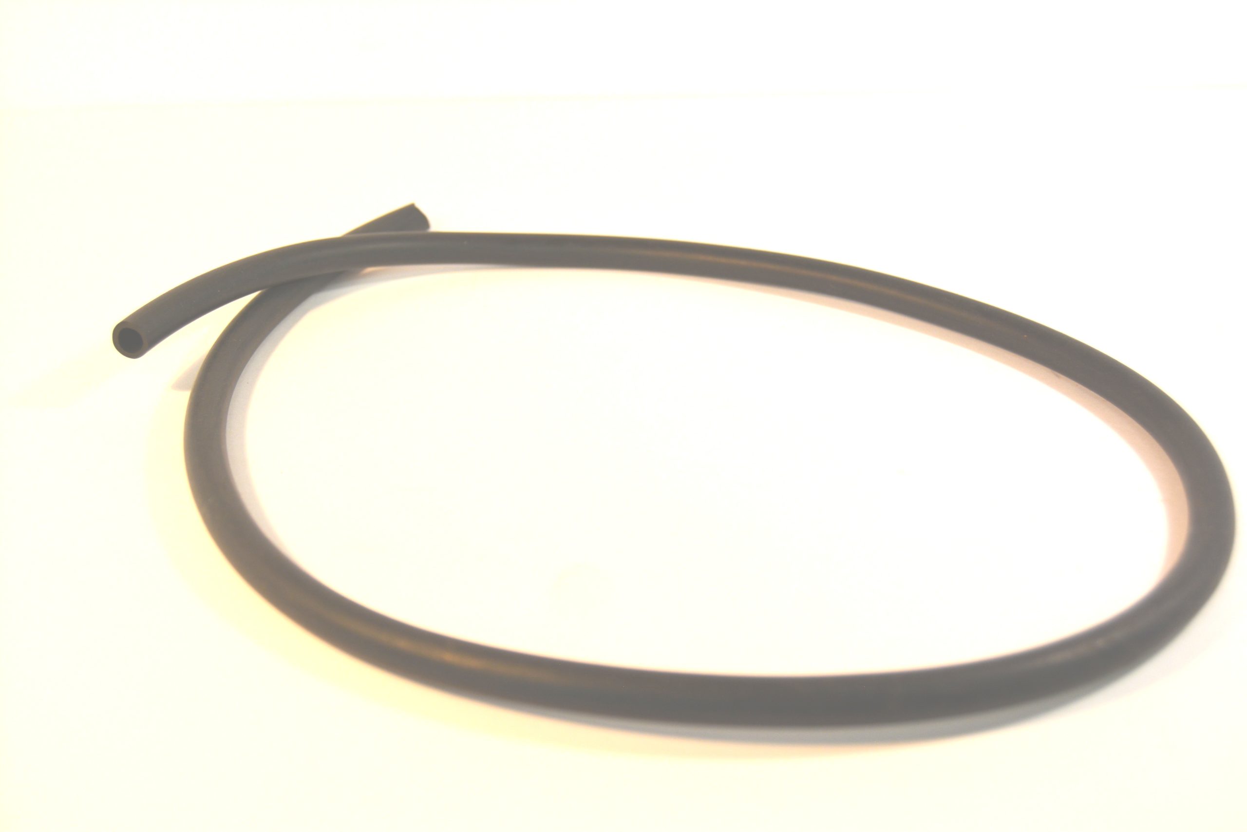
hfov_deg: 41.1
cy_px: 416
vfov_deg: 28.1
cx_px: 624
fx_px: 1663
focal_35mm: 48
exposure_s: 1/125
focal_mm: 32
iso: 320
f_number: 5.6
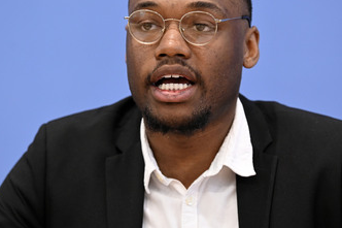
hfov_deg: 10.1
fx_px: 1937
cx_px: 170
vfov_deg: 6.7
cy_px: 79
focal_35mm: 204
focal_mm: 150
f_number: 4
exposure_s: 1/800
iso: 3200
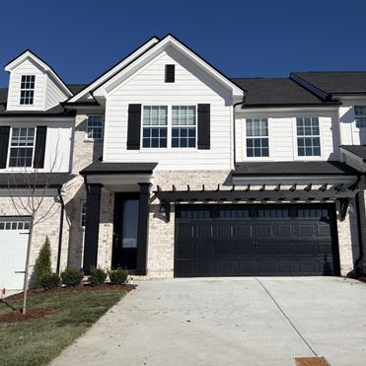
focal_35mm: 31
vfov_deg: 52.5
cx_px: 214
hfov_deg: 52.3
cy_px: 183
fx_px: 371
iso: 50
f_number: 1.6
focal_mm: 5.96
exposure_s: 1/8850
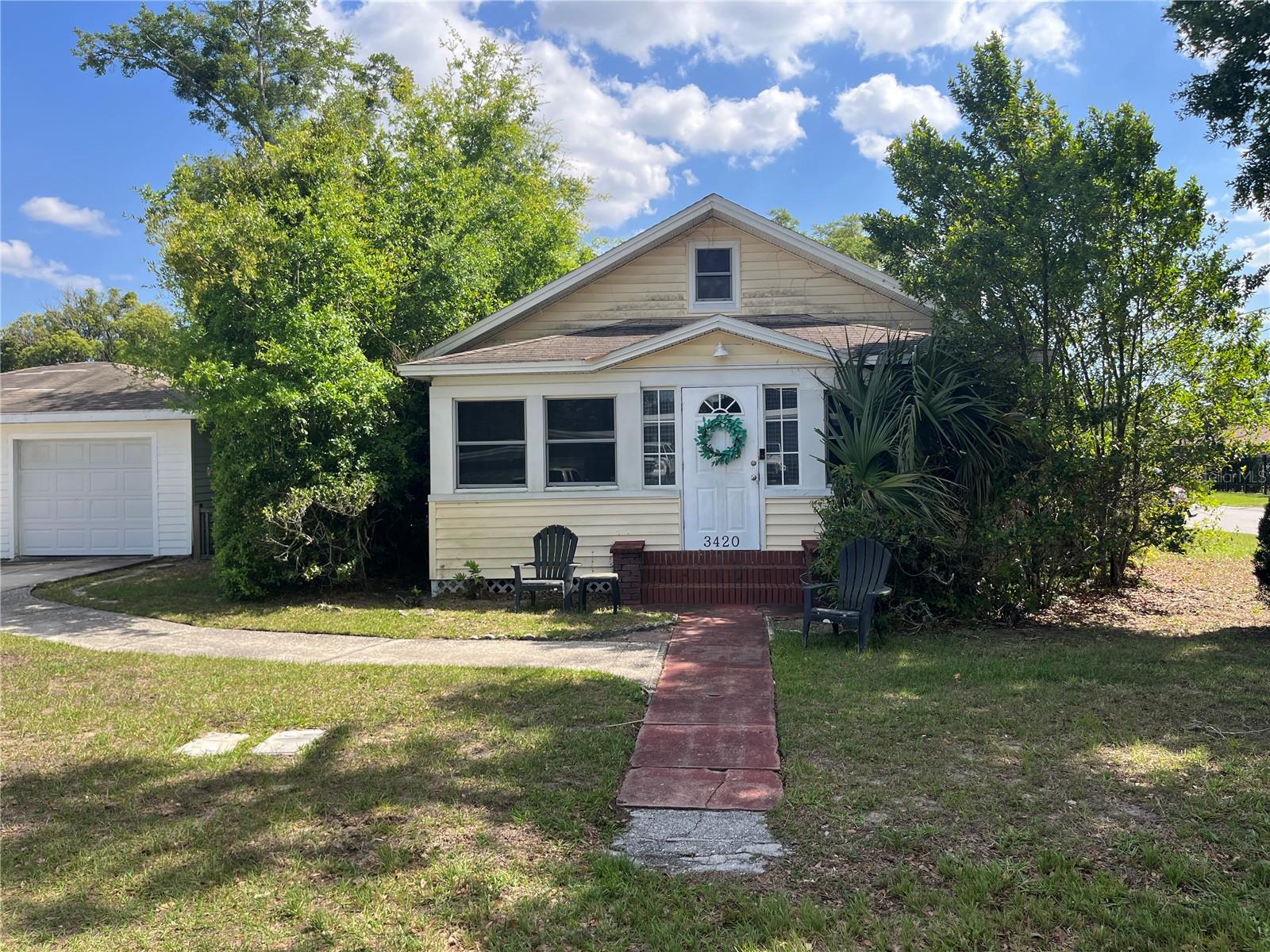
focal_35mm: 26
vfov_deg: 53.1
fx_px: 954
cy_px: 476
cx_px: 635
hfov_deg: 67.3
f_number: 1.6
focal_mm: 5.1
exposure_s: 1/1647
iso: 50
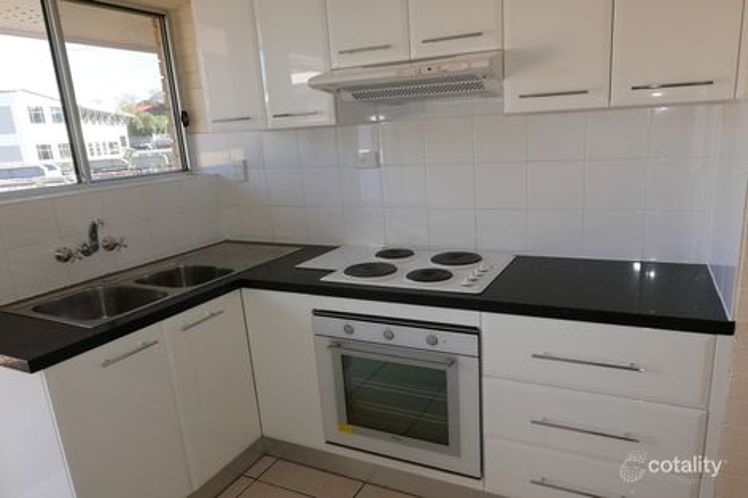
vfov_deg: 53.1
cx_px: 374
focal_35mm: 24
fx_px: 498
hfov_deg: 73.8
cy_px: 249
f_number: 3.5
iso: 200
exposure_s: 1/125
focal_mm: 10.9
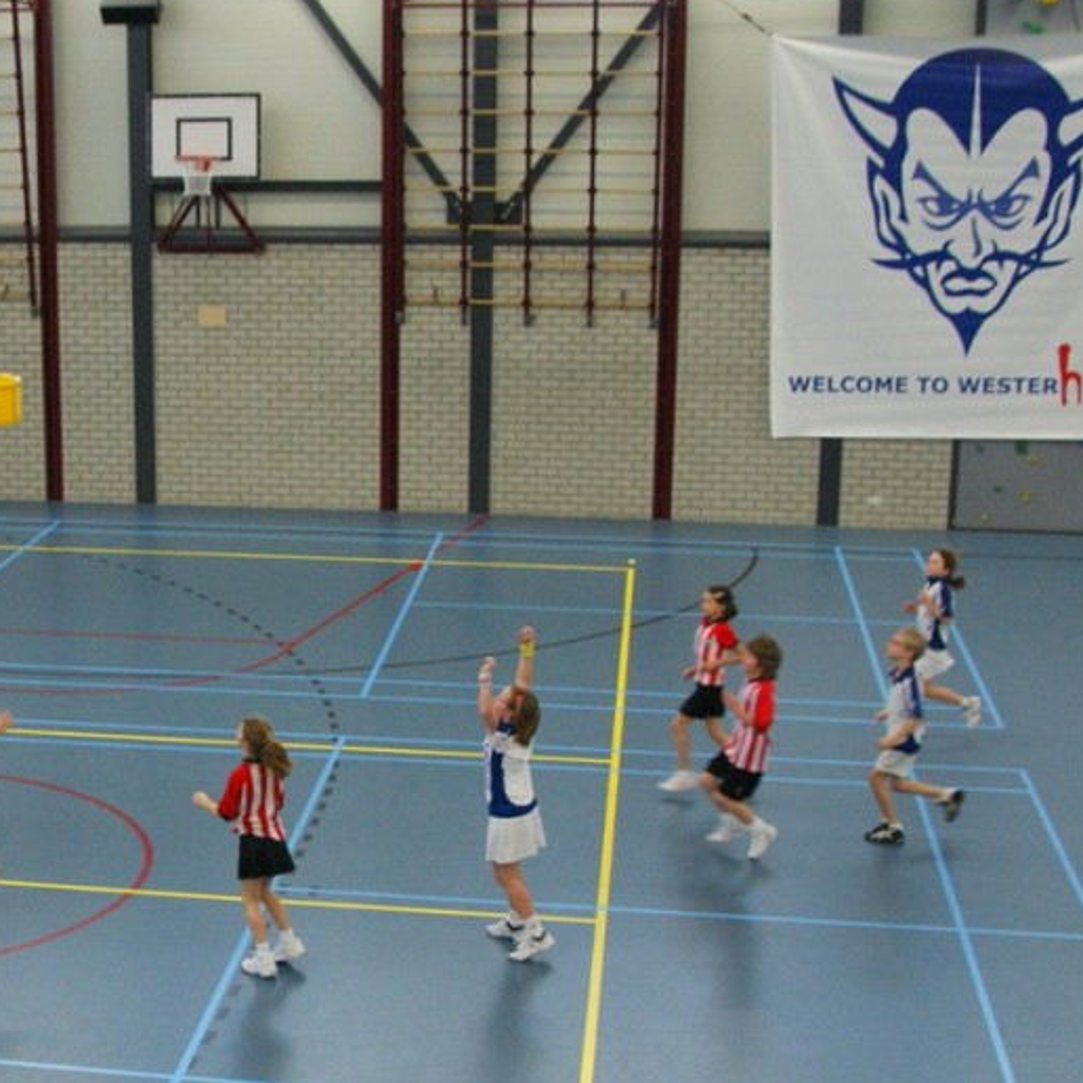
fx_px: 1380
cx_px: 382
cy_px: 538
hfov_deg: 42.4
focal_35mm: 39
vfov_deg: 42.8
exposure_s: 1/100
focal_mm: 20
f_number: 5.6
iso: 800
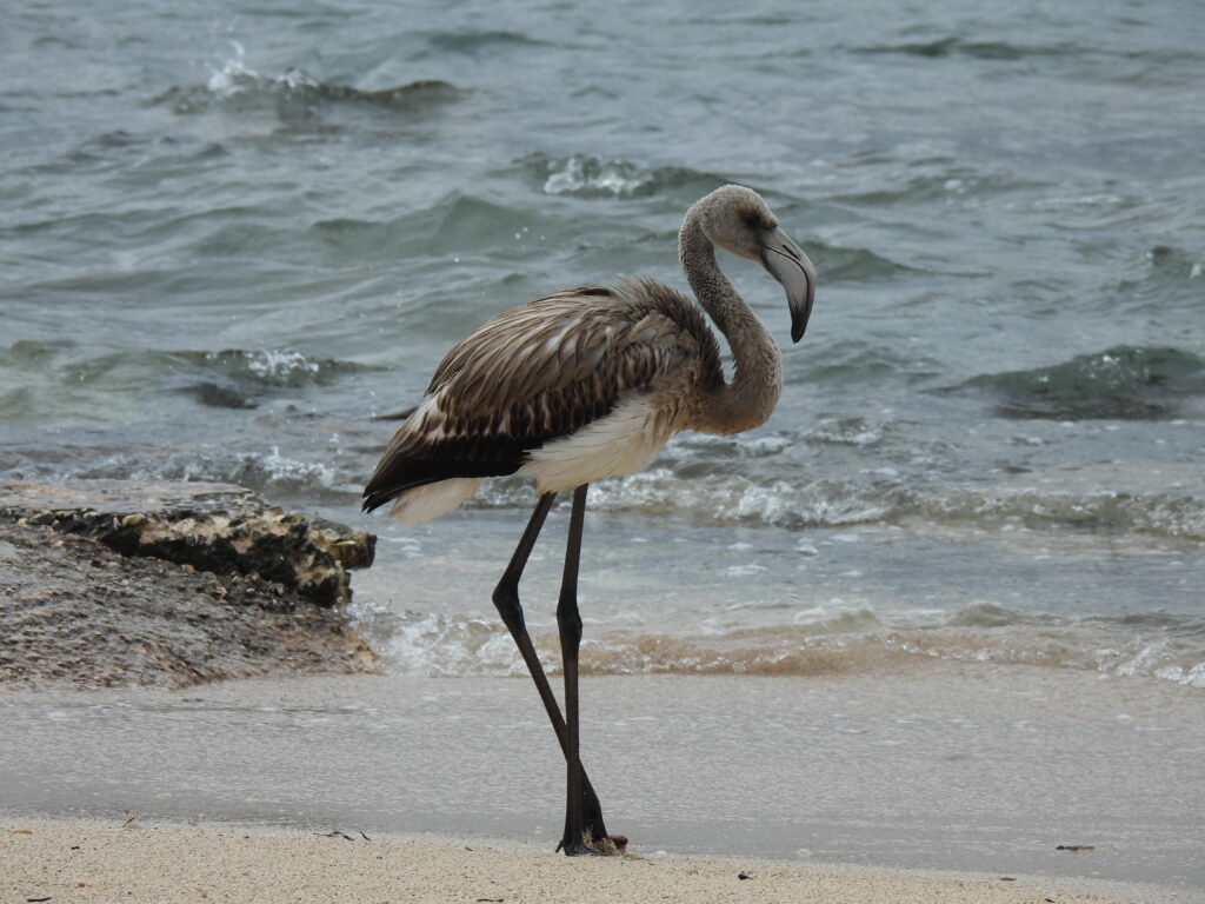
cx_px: 602
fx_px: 19146
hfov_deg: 3.6
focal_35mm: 550
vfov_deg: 2.7
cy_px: 452
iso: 100
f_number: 5
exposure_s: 1/500
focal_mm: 98.1
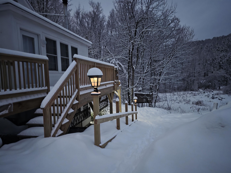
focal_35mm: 23
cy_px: 86
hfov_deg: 73.9
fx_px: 153
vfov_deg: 58.9
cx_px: 116
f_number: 1.7
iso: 3200
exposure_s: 1/4
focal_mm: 6.3
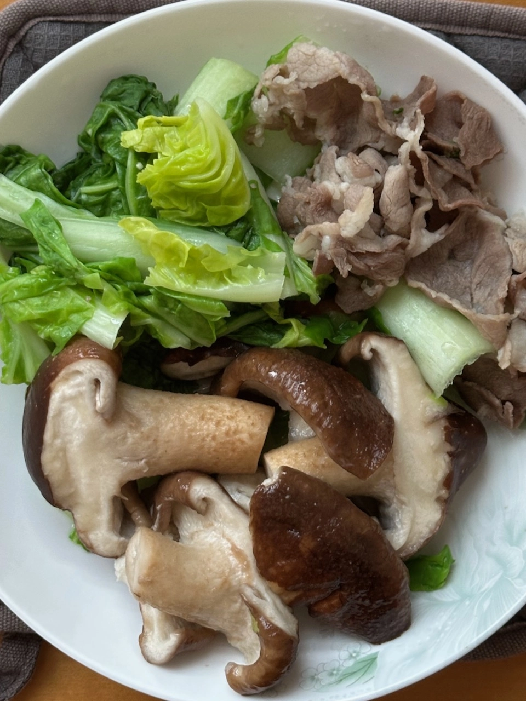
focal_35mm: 48
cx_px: 263
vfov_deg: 39.7
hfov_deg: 30.3
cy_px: 350
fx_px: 972
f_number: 1.8
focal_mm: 6.9
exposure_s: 1/60
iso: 250
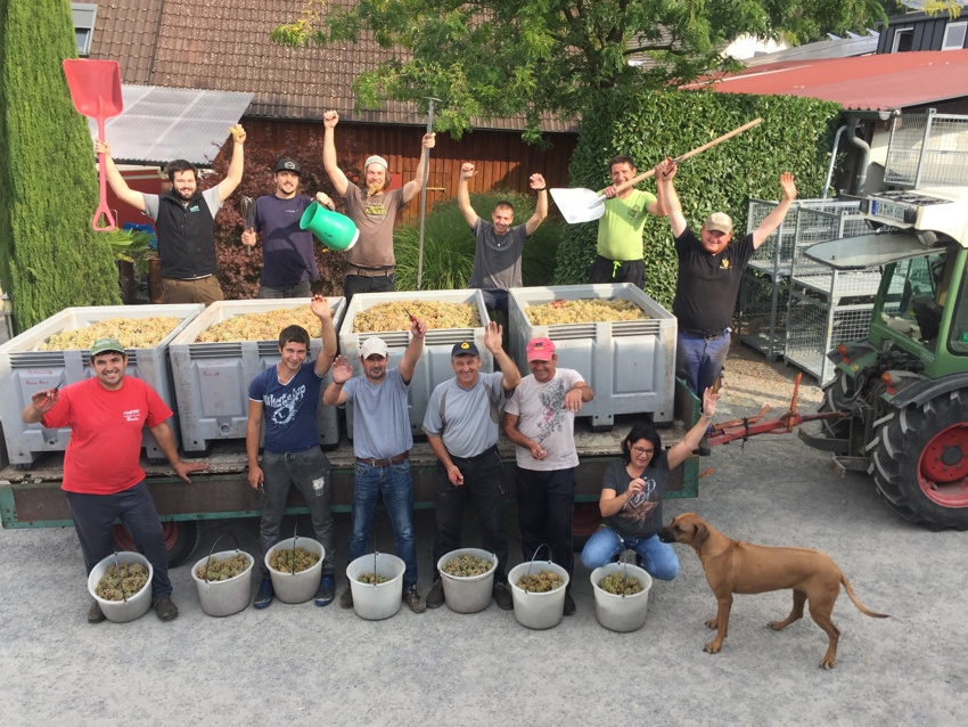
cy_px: 364
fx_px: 811
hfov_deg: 61.6
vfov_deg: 48.2
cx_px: 484
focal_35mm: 29
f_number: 2.2
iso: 32
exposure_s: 1/682
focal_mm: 4.15
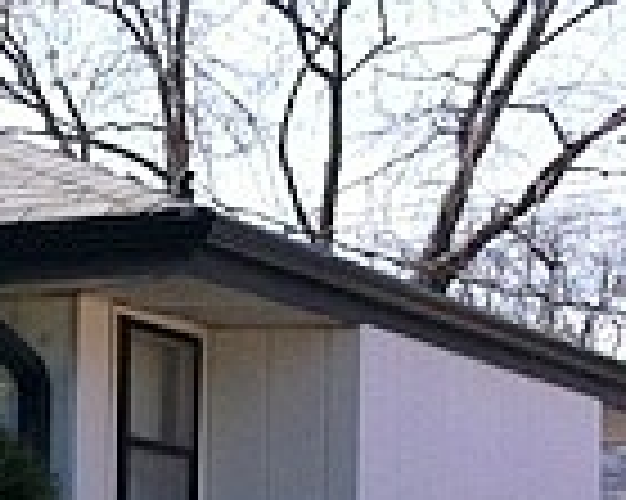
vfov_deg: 7.7
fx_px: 3629
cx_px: -608
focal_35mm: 196
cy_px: 734
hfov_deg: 9.3
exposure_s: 1/714
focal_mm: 3.85
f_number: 2.8
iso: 80
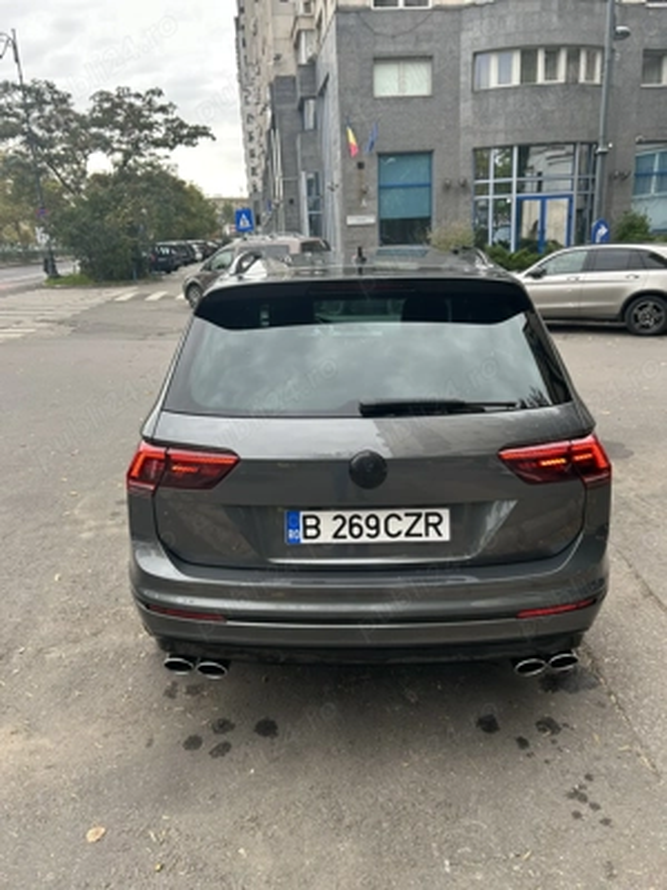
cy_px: 445
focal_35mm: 26
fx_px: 668
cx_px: 334
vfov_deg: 67.3
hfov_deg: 53.1
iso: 32
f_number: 1.5
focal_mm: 5.7
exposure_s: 1/135
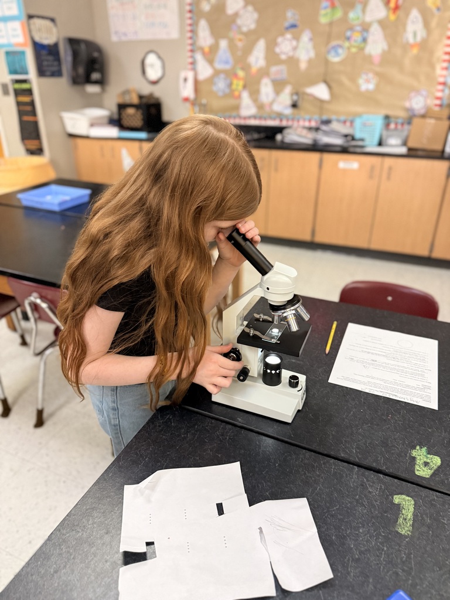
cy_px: 300
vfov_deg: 71.6
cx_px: 225
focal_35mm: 24
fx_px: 416
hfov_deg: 56.8
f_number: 1.78
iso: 640
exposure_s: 1/60
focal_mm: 6.76
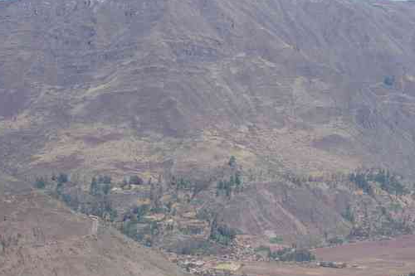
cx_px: 286
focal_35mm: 93
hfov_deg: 21.8
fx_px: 1072
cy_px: 219
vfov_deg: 14.6
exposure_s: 1/100
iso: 200
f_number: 11
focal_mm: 31
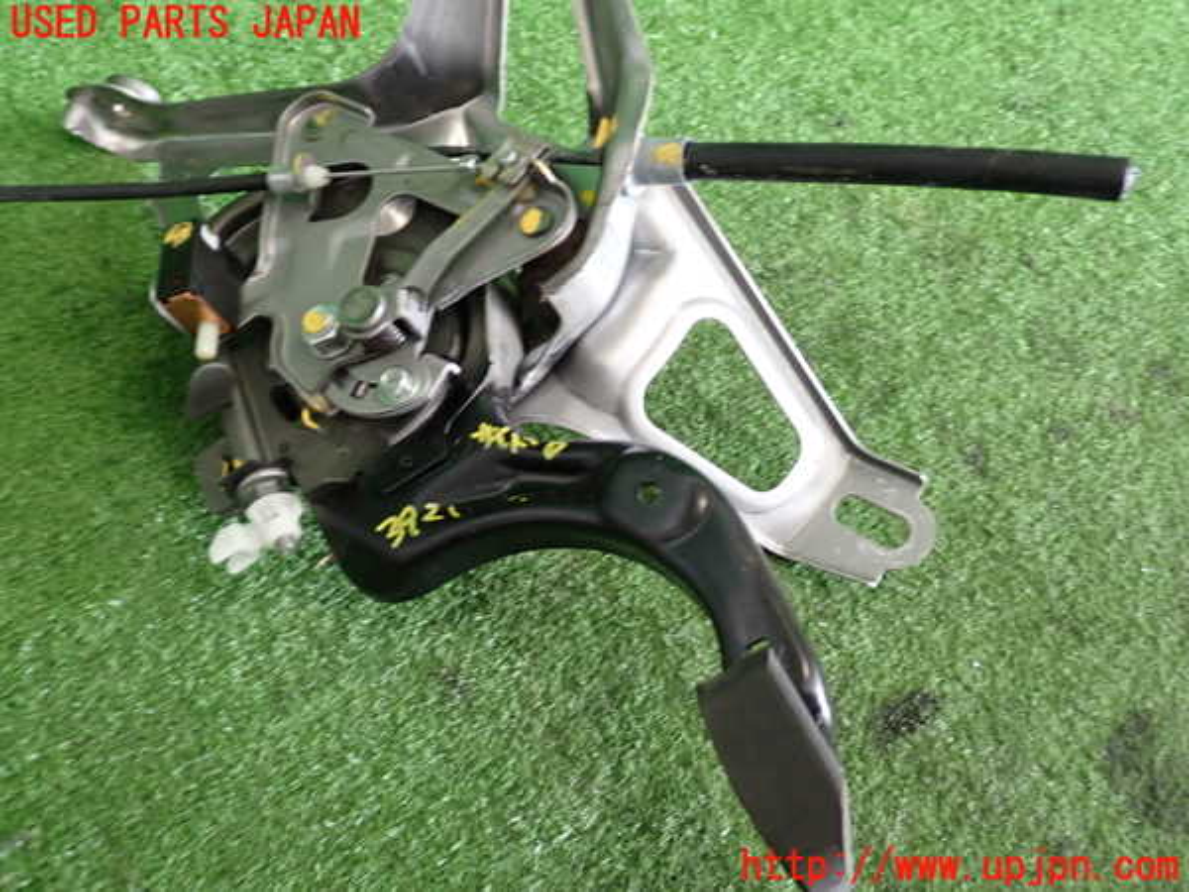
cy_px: 446
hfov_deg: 56.8
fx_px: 1099
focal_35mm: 32
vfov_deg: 44.2
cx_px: 594
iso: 250
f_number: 2.4
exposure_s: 1/30
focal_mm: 5.79
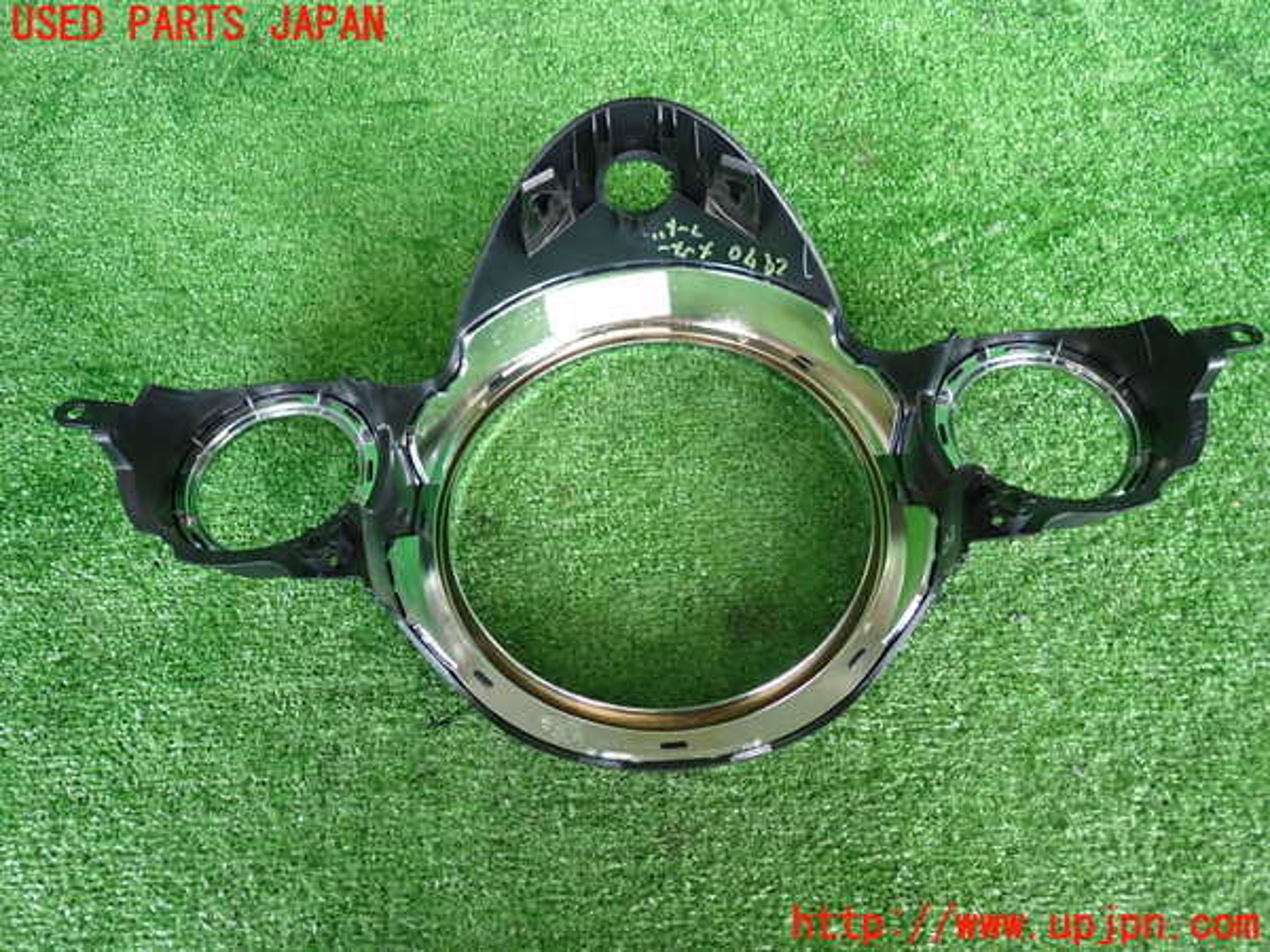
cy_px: 476
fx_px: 917
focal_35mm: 25
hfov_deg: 69.4
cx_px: 635
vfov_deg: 54.9
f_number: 2
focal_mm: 4.5
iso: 200
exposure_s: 1/50
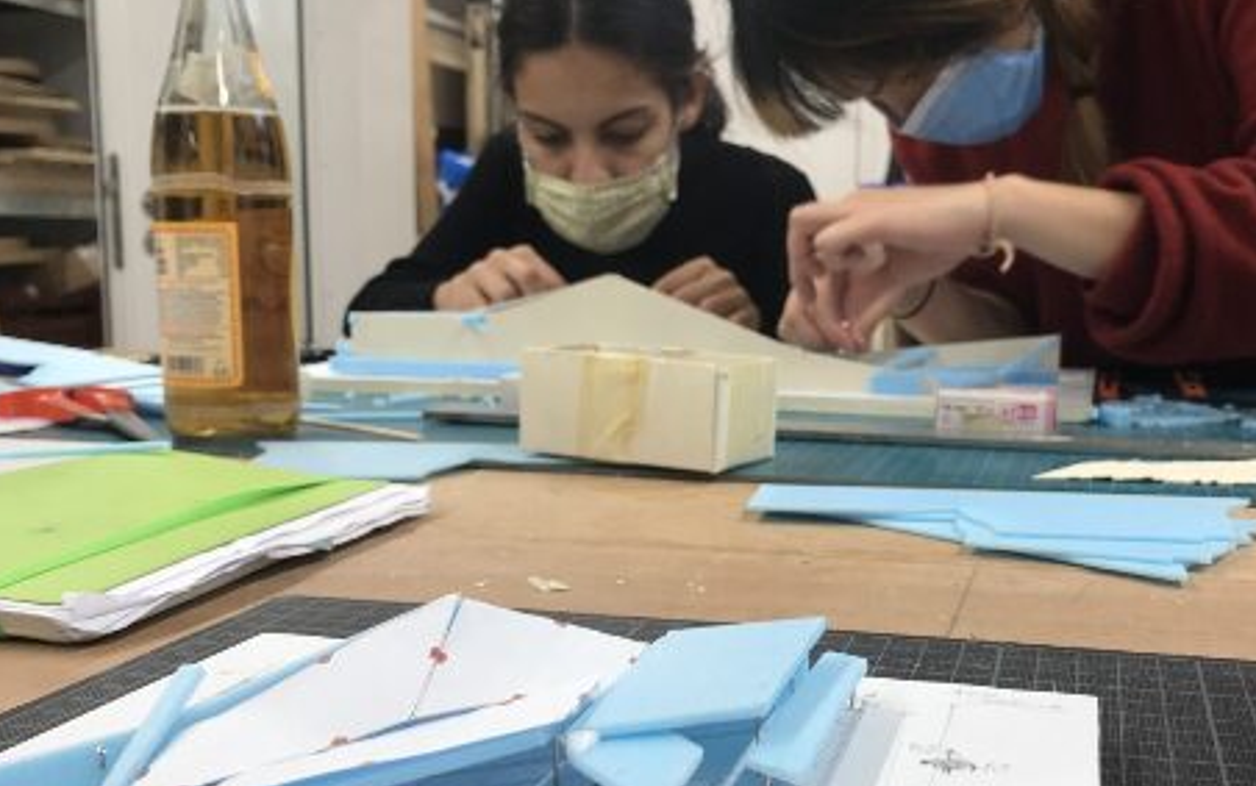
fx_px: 1438
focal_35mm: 42
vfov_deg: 30.5
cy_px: 475
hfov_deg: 46.8
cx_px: 772
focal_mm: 3.99
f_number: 1.8
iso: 32
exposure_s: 1/50
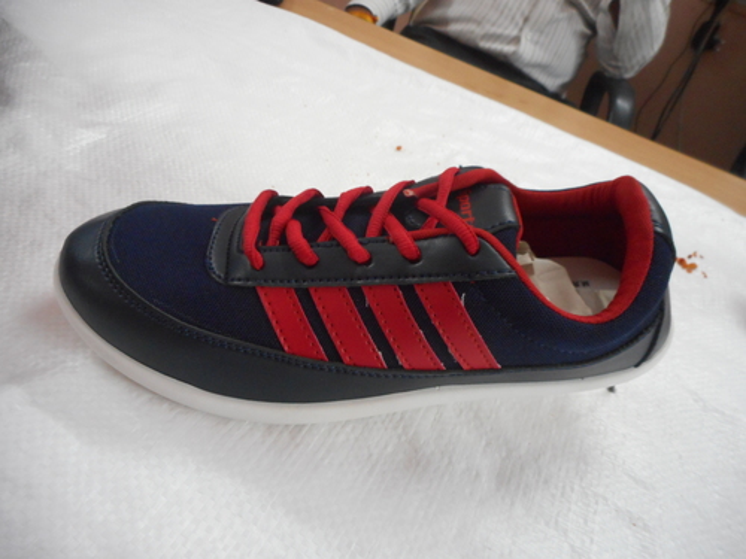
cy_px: 280
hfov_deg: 69.4
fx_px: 539
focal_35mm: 25
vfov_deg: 54.9
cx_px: 373
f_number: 3.7
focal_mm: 4.5
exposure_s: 1/10
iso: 400
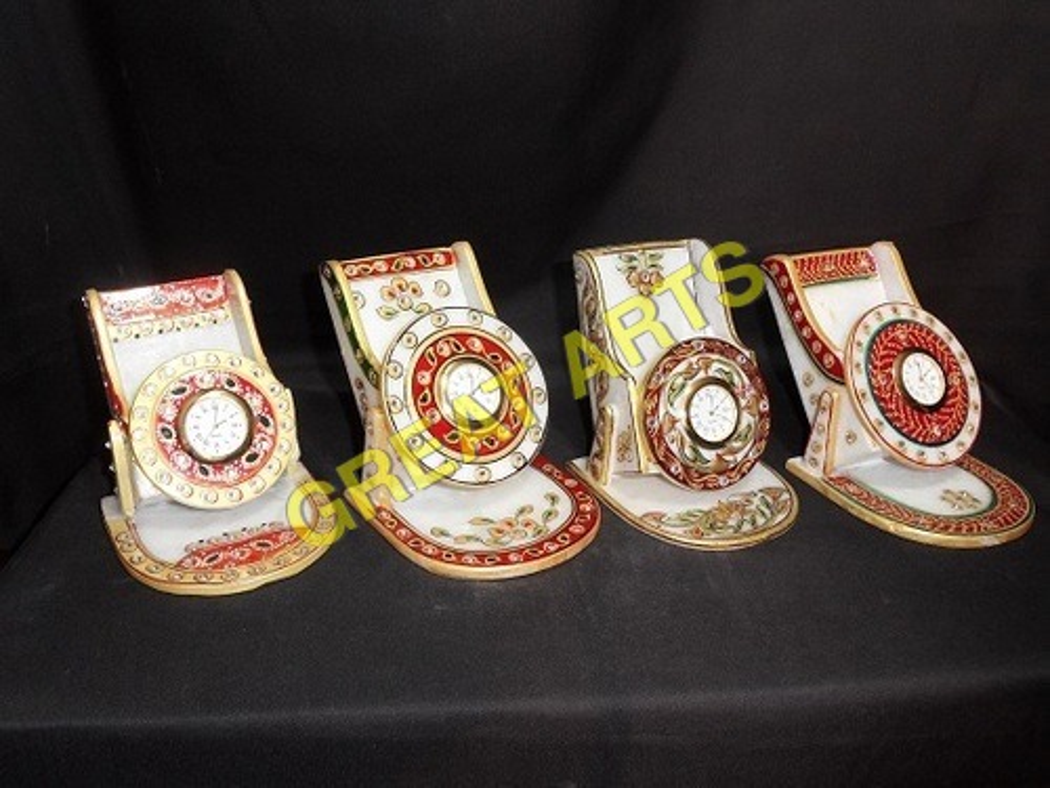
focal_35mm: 31
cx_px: 525
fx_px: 940
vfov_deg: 45.4
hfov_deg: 58.4
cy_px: 394
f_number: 3.7
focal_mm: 5.6
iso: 200
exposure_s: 1/30
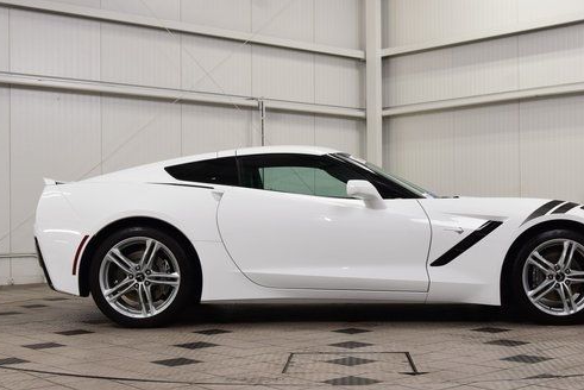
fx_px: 920
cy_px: 225
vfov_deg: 23.9
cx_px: 347
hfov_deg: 35.1
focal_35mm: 57
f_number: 8
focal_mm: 29
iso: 800
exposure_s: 1/80
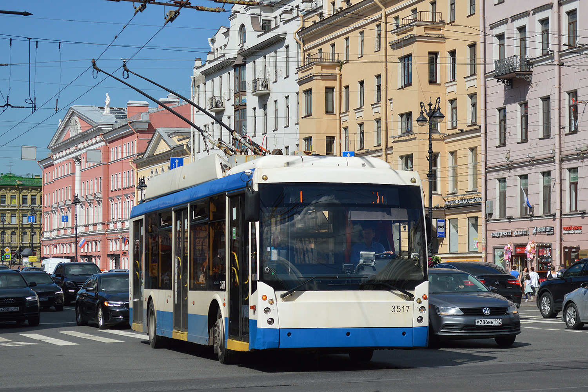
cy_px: 196
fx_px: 1347
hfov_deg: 24.6
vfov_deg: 16.6
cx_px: 294
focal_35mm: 82
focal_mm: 55
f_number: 7.1
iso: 400
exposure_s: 1/2000
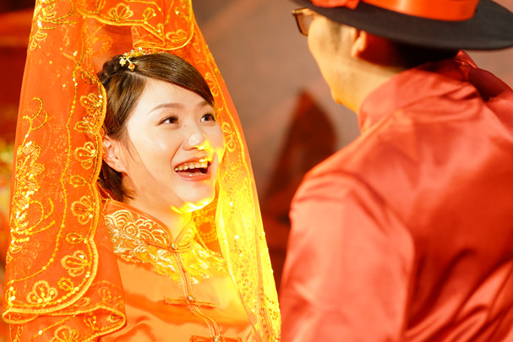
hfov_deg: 18.3
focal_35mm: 112
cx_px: 284
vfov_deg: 12.2
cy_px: 147
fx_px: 1596
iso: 1250
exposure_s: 1/320
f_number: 2.2
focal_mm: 85
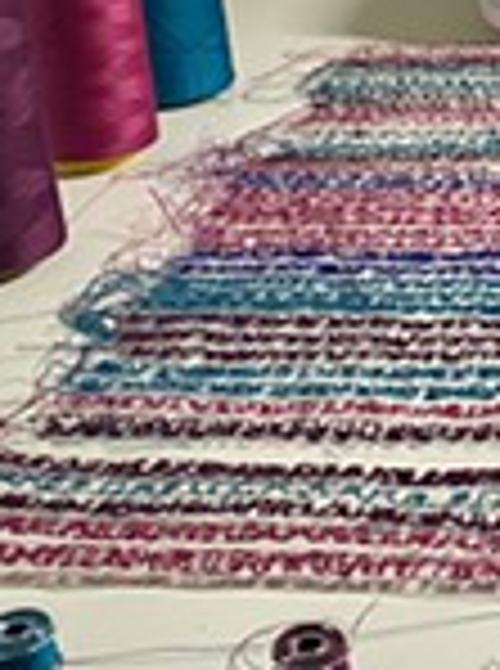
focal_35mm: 84
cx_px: 622
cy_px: 54
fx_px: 1625
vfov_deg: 22.7
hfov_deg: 16.7
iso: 160
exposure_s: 1/60
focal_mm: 4.2
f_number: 1.8
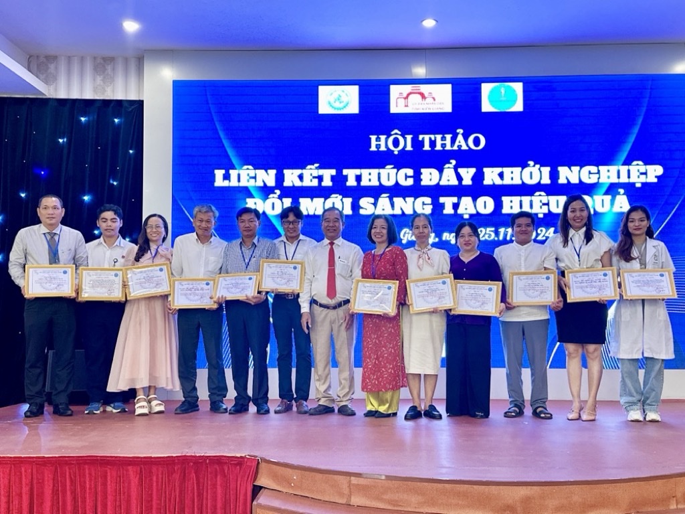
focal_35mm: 24
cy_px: 257
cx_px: 342
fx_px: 475
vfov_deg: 56.8
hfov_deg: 71.6
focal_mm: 6.86
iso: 250
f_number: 1.78
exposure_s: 1/50
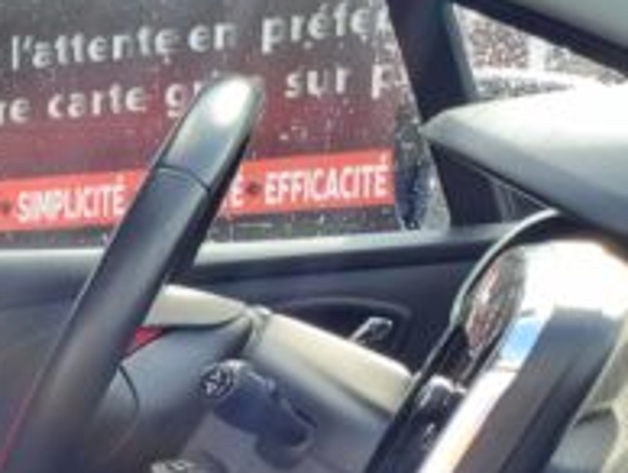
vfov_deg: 13.4
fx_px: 1871
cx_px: -537
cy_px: 748
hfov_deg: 15.9
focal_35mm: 103
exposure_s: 1/50
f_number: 2
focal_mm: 4.6
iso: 50
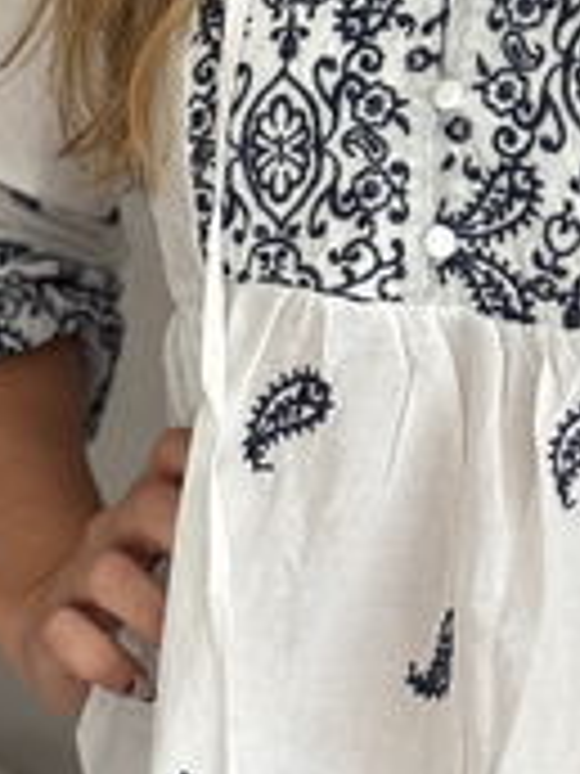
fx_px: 3597
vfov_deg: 12.2
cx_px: 634
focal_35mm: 161
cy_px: 547
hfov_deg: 9.1
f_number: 1.6
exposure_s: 1/416
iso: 32
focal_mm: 5.96
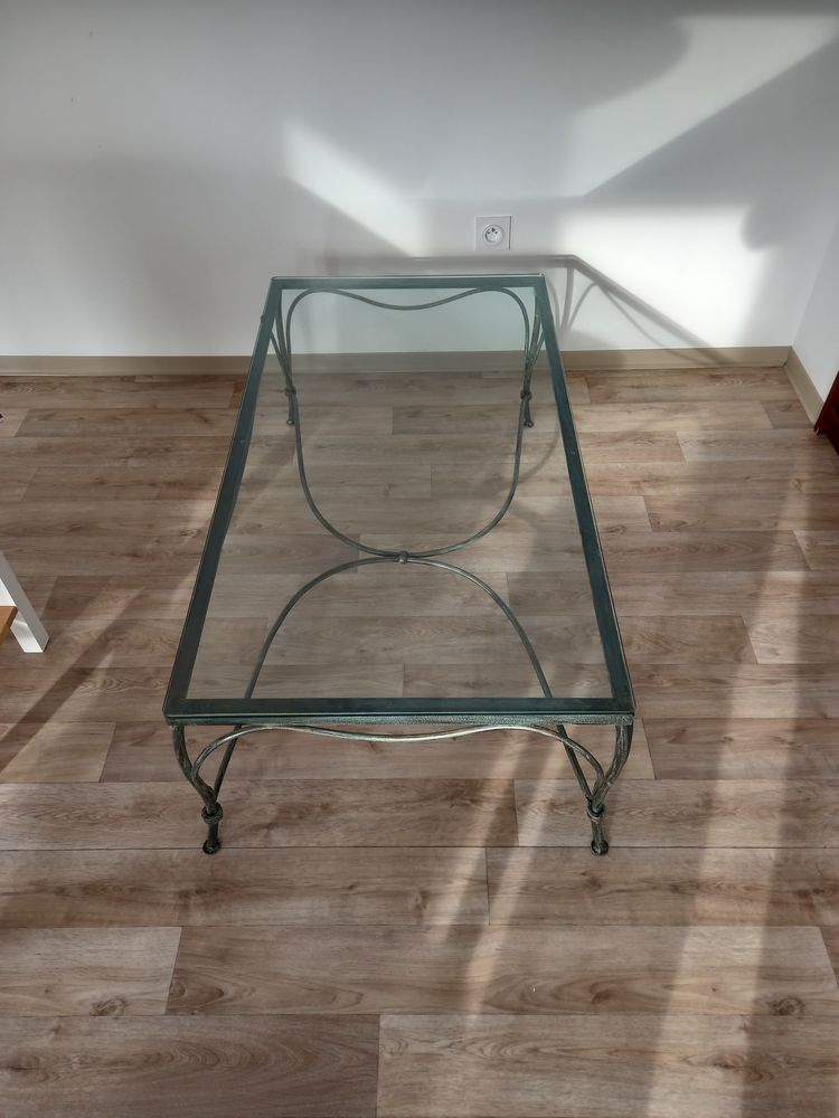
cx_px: 420
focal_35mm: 25
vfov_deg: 69.4
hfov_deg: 54.9
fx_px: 808
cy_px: 559
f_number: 2
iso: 64
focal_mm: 4.6
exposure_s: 1/50
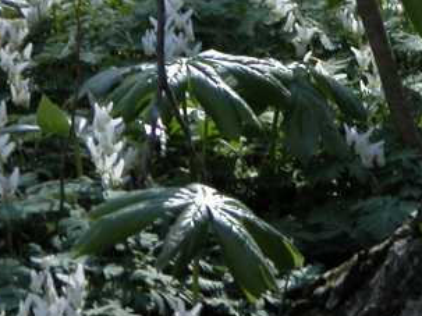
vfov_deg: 2.4
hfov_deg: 3.2
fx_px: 7628
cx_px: 469
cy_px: -90
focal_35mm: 626
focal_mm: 37.7
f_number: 3.9
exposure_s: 1/188
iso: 100
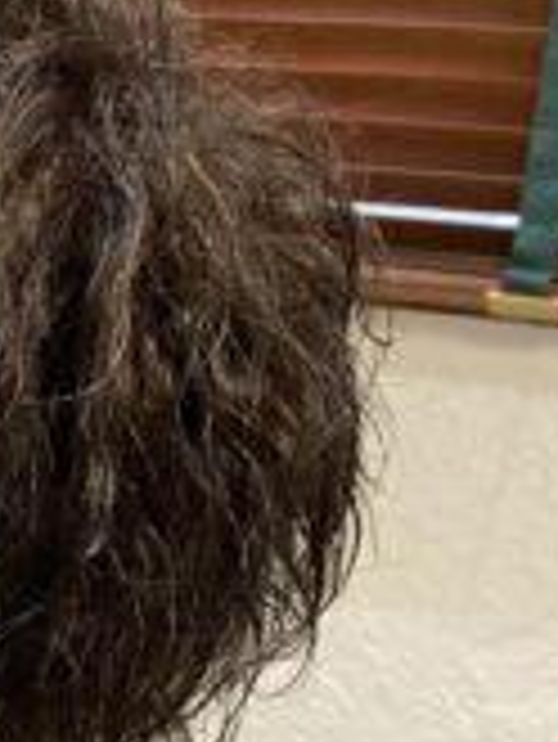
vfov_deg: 27.0
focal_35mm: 71
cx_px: -94
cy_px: 549
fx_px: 1524
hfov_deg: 19.6
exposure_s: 1/60
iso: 250
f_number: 1.8
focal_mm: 4.25
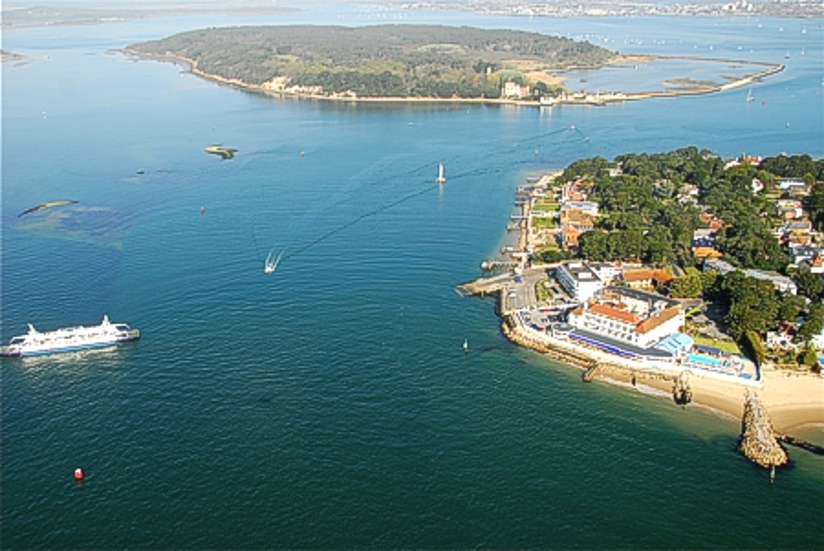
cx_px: 412
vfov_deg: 40.1
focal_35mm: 33
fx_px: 756
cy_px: 276
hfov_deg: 57.2
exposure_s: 1/500
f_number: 6.3
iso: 160
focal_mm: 22
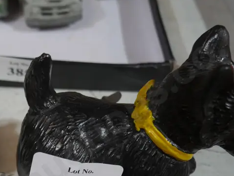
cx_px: 59
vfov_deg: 22.3
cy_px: 166
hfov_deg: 29.8
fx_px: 433
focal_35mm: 64
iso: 400
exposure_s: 1/60
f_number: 3.6
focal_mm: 15
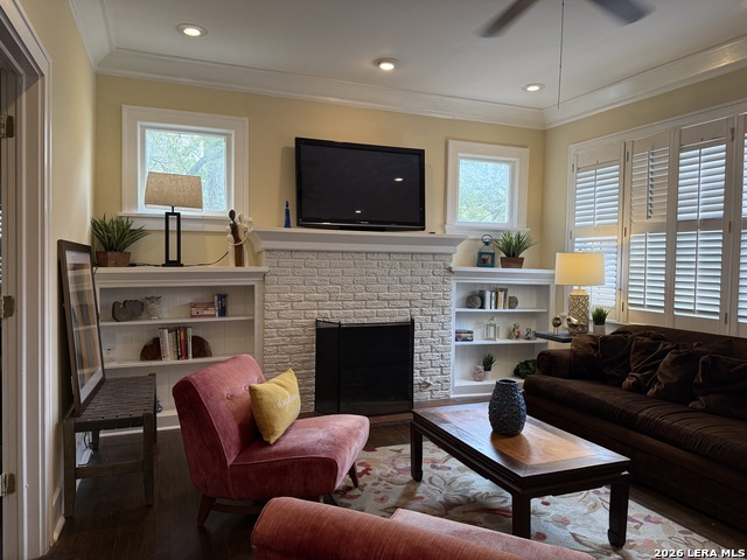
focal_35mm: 24
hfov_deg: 71.6
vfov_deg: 56.8
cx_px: 374
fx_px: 518
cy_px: 280
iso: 160
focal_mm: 6.76
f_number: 1.78
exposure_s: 1/120
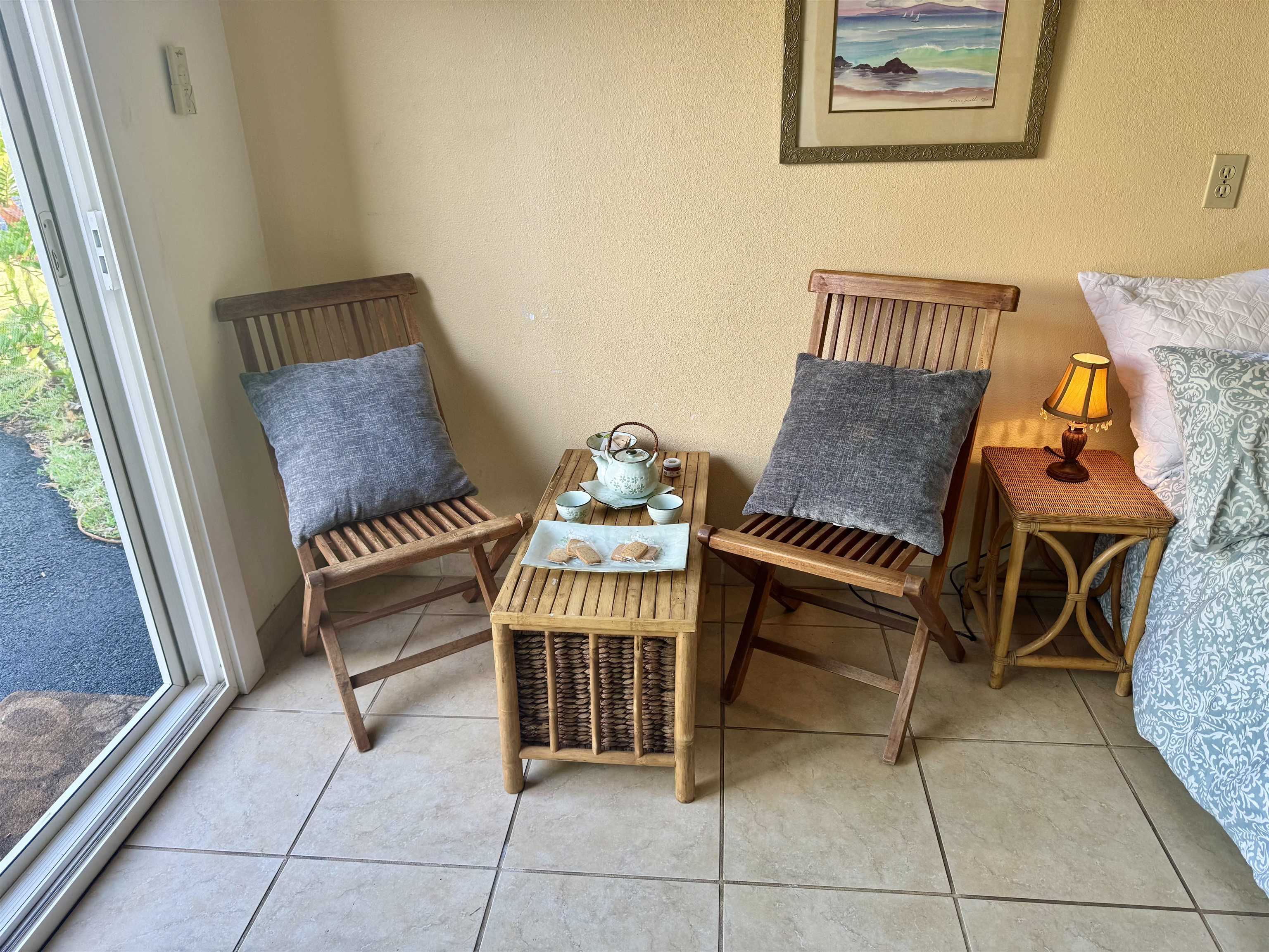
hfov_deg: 71.6
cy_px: 476
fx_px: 880
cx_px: 634
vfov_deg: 56.8
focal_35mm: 24
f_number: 1.78
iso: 80
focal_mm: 6.76
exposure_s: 1/120
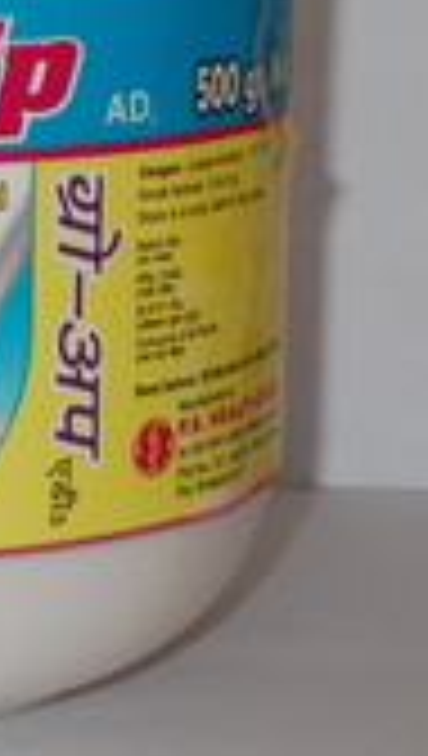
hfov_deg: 6.4
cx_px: -131
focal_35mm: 188
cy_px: 88
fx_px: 3778
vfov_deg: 11.4
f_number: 4.9
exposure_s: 1/30
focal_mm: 10.3
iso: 200
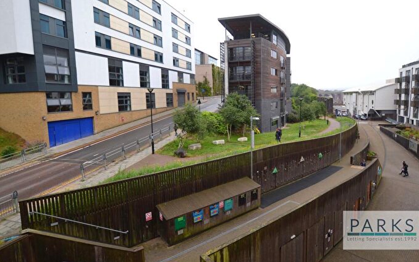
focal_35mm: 21
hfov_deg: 83.5
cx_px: 216
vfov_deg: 58.3
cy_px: 122
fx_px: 234
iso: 100
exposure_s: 1/100
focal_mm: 13
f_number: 5
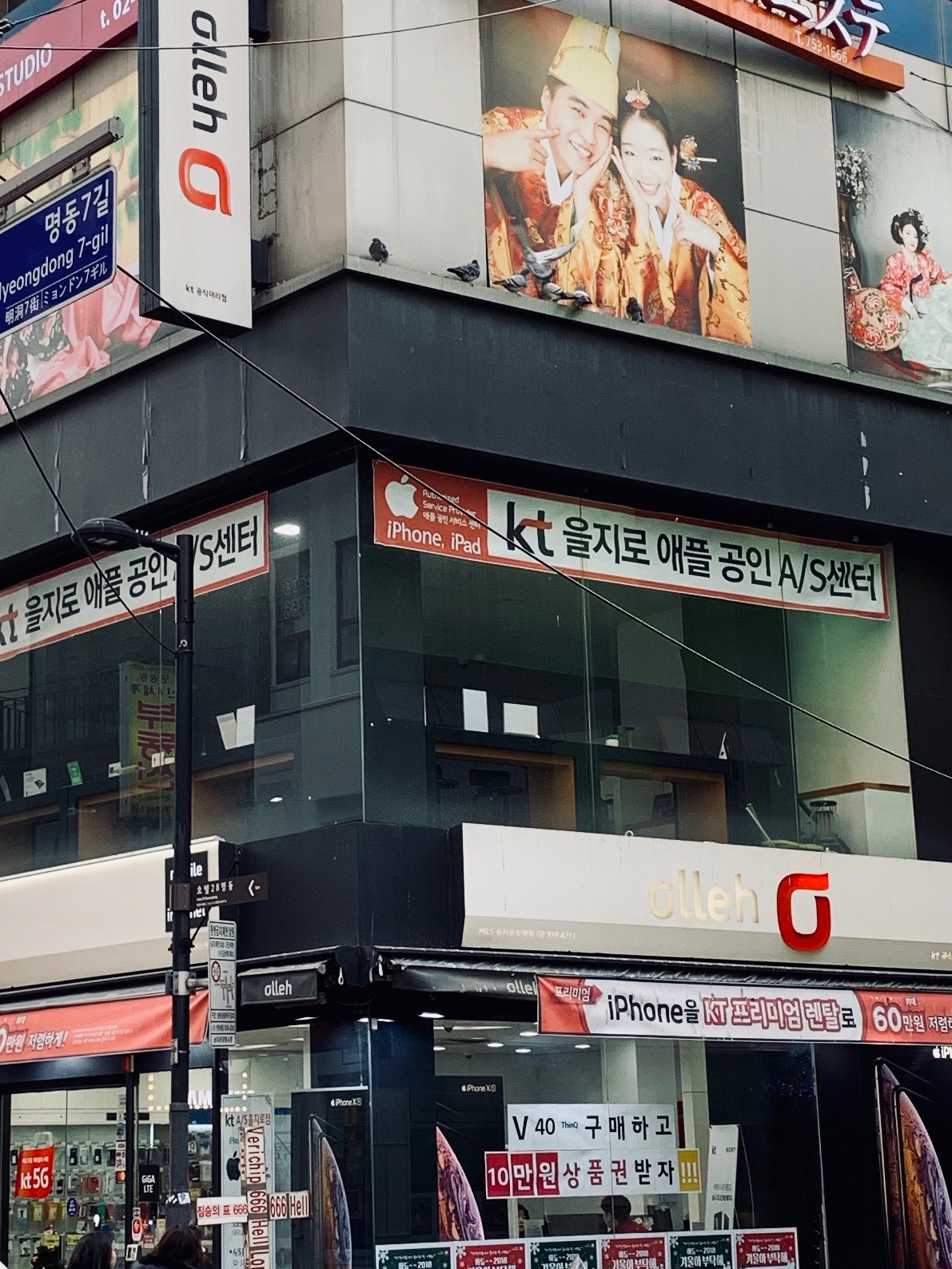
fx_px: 2420
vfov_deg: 29.4
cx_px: 333
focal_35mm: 66
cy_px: 609
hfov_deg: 22.2
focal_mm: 4.25
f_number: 1.8
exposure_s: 1/125
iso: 25
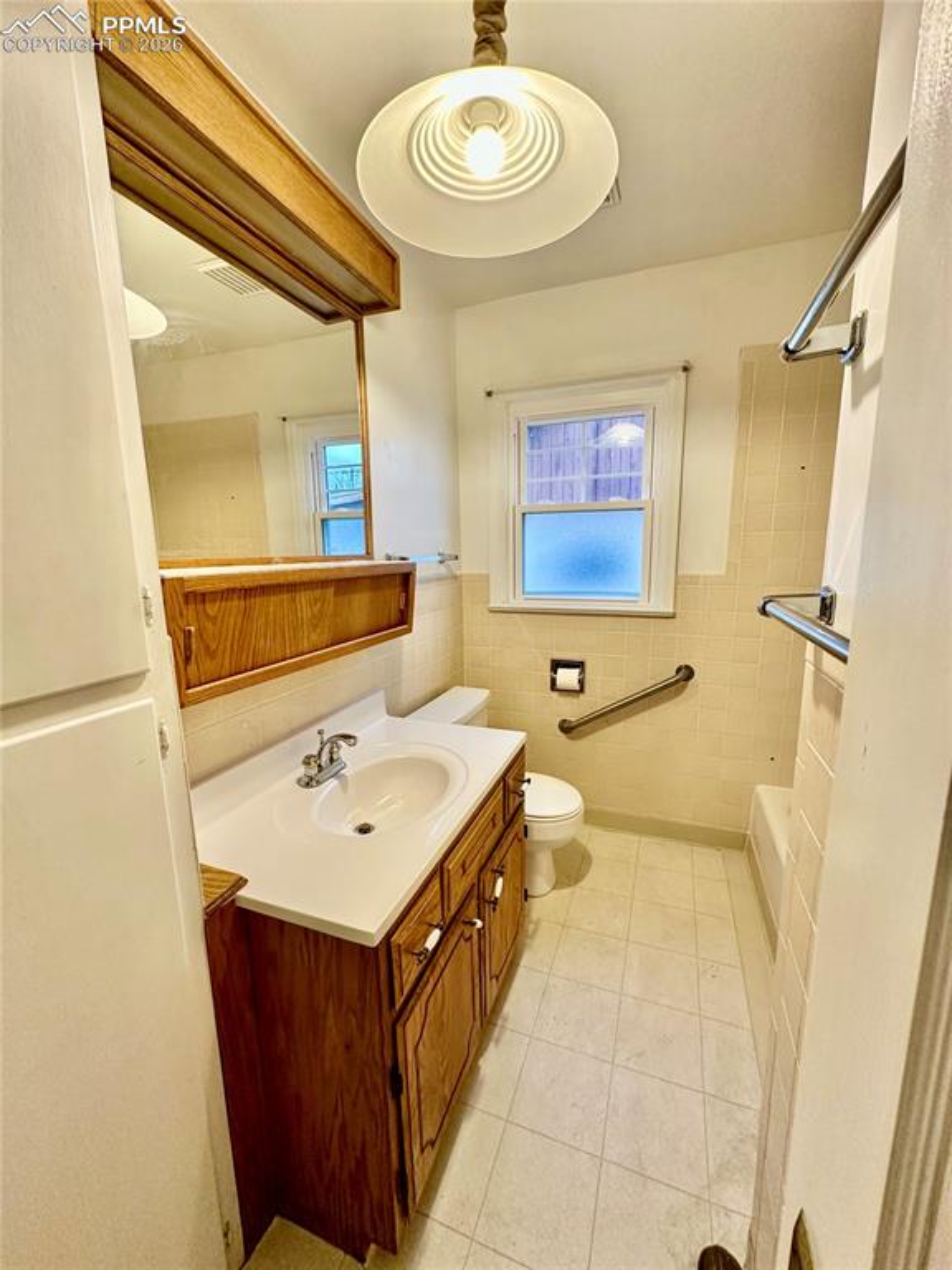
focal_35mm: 14
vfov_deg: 102.1
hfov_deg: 85.7
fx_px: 513
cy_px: 635
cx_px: 476
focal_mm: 2.22
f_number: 2.2
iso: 200
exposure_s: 1/60
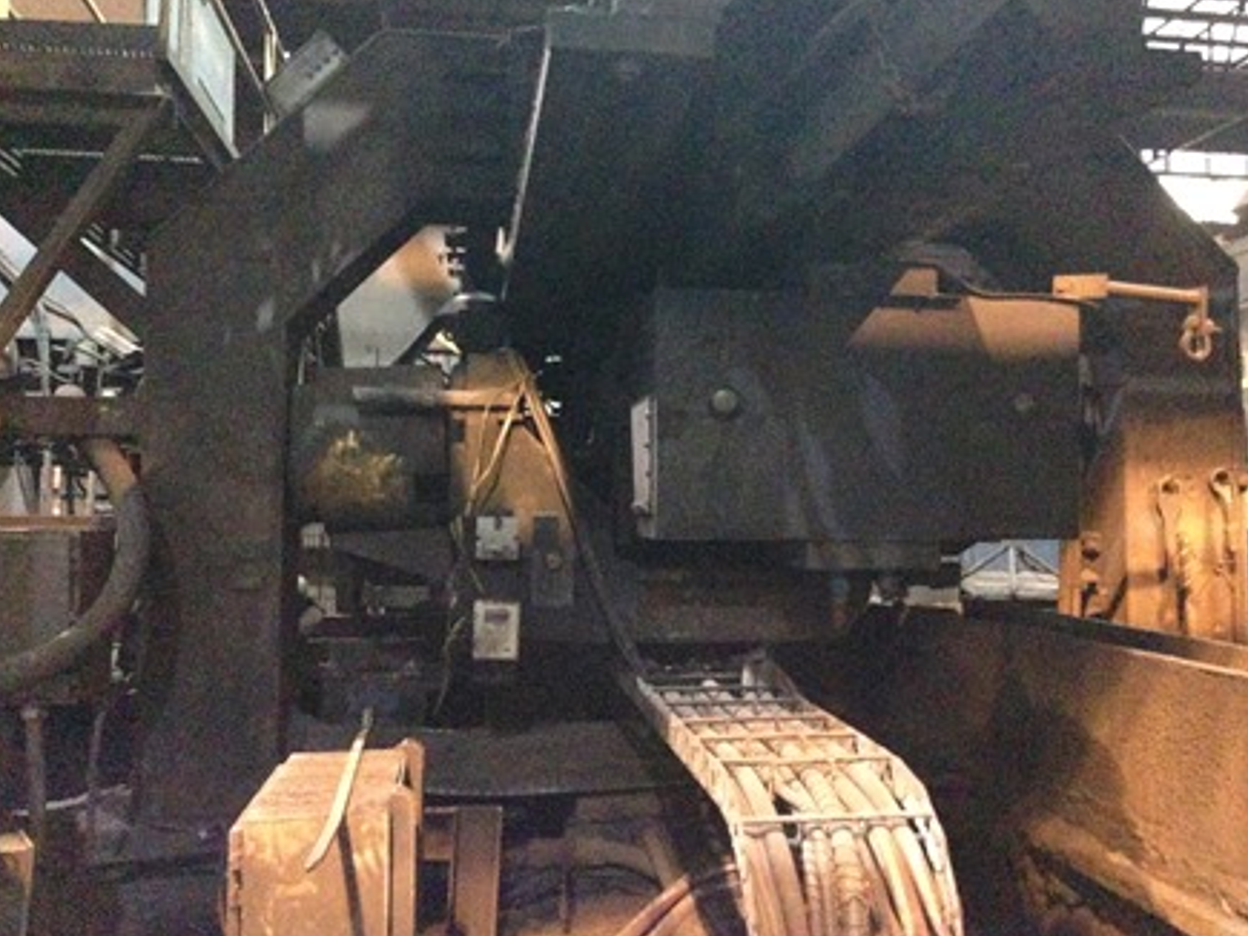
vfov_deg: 41.8
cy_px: 462
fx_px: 1225
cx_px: 637
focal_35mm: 34
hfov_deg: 54.0
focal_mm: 4.12
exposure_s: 1/15
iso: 2500
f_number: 2.4
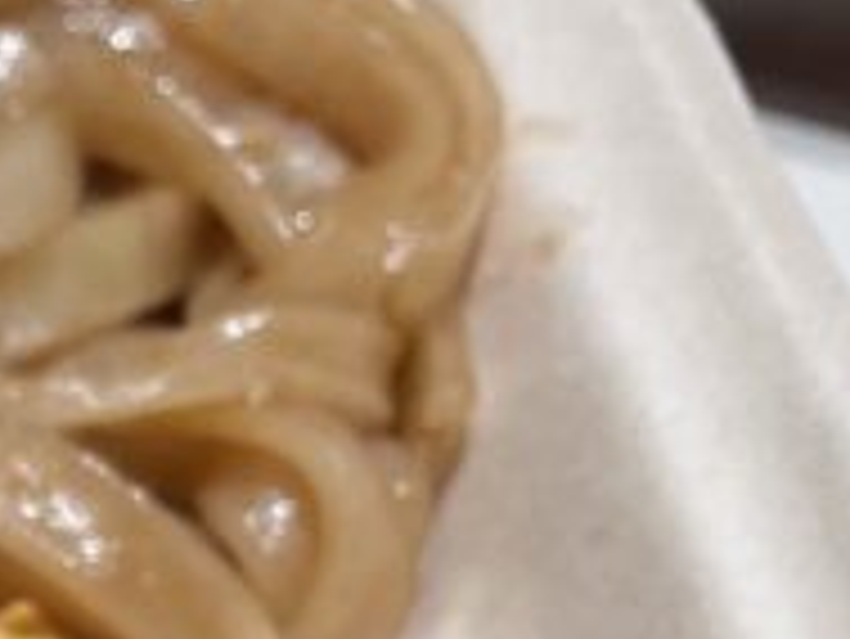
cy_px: 1184
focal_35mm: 141
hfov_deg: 12.0
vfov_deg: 9.9
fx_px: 3464
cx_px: -980
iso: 64
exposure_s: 1/120
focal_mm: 4.2
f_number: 1.6
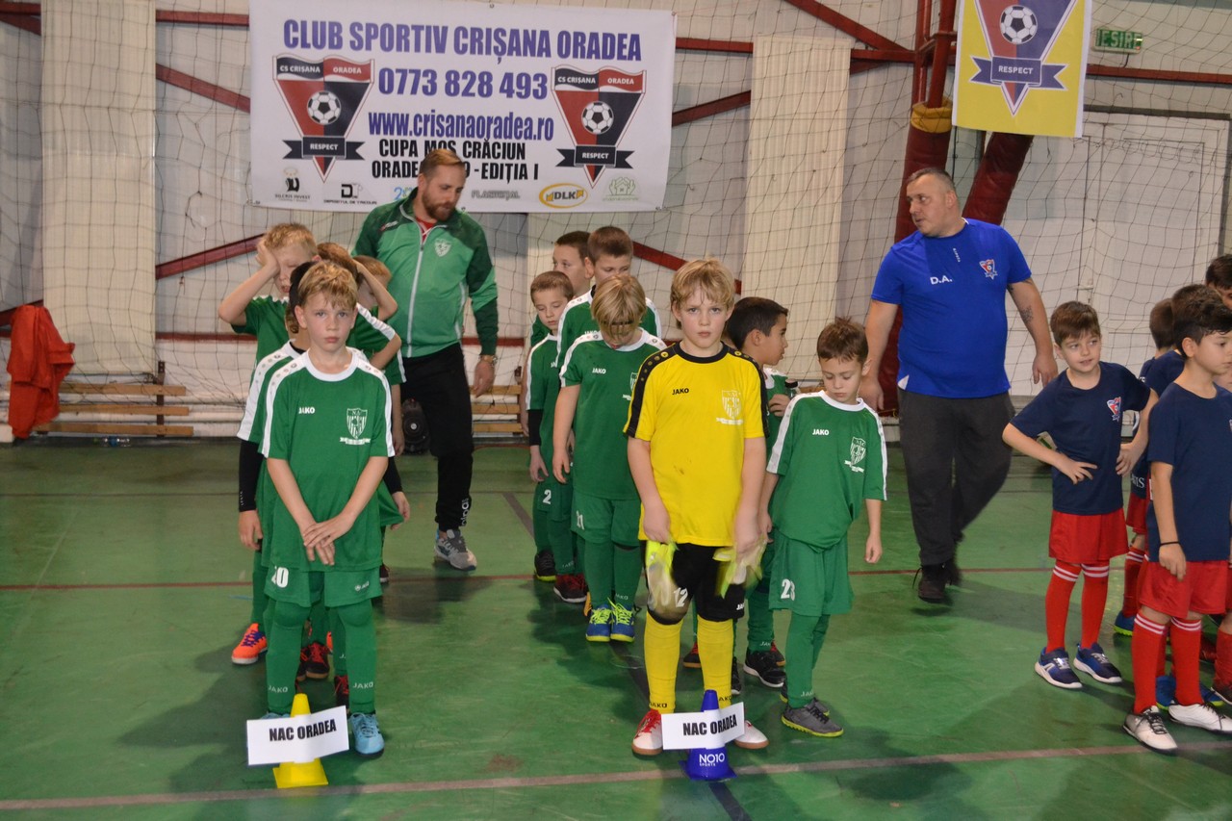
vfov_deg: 30.8
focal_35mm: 44
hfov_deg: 45.0
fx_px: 1488
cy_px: 410
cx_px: 616
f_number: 4.5
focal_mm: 29
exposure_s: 1/60
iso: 2200
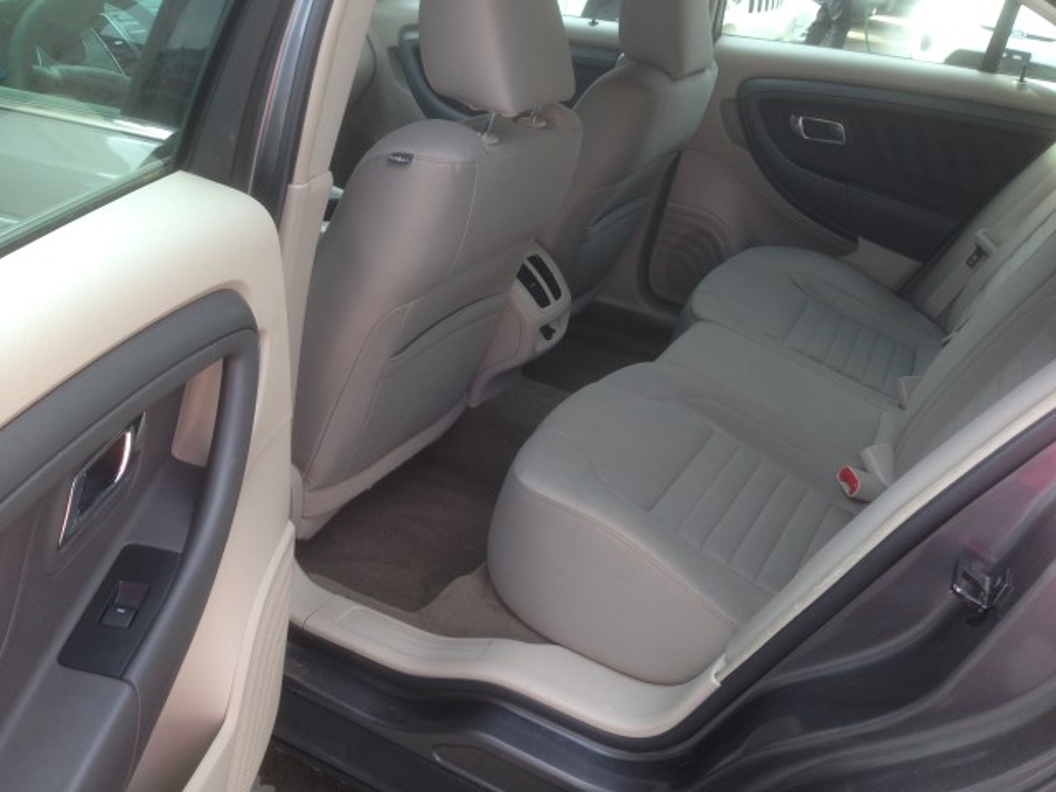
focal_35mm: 33
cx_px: 528
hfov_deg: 55.4
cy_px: 396
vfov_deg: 42.9
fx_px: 1007
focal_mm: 4.12
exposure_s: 1/167
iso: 50
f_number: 2.4
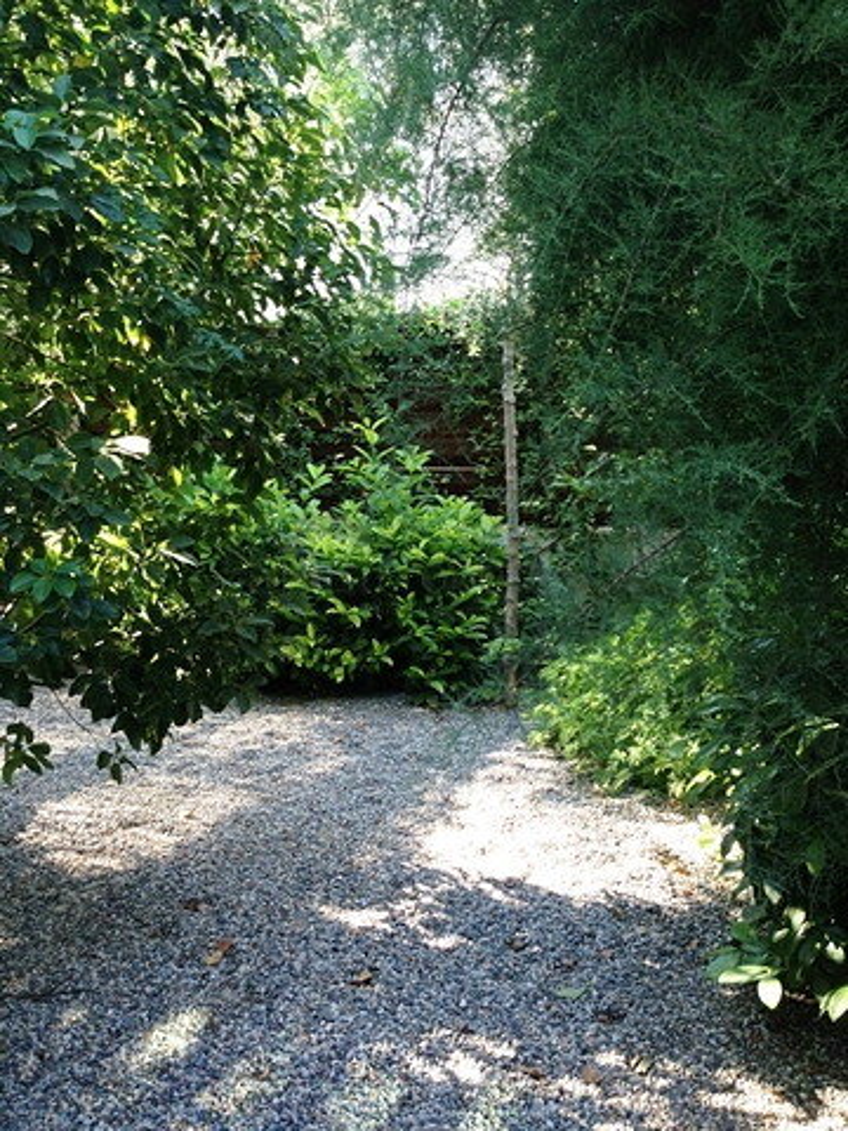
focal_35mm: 33
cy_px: 566
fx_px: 1078
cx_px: 424
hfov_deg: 42.9
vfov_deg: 55.4
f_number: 2.4
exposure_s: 1/120
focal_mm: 4.13
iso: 80
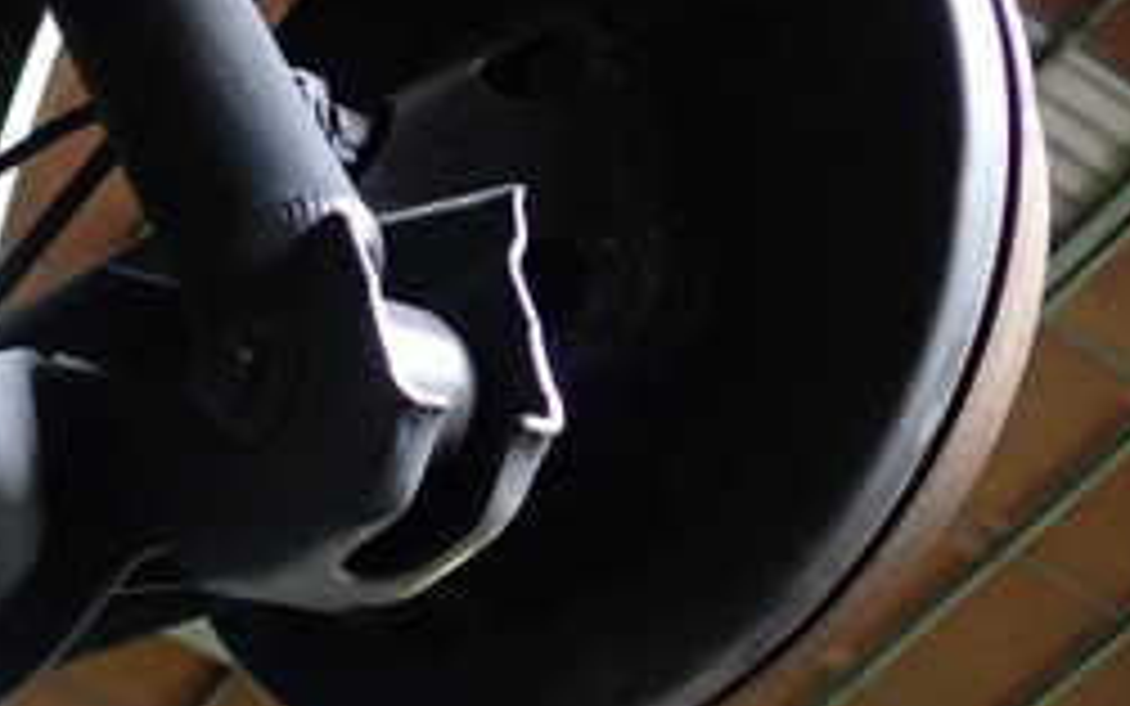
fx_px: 2341
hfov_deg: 25.1
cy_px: 710
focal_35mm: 76
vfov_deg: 16.8
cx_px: -126
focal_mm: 5.4
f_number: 2.3
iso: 320
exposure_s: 1/30
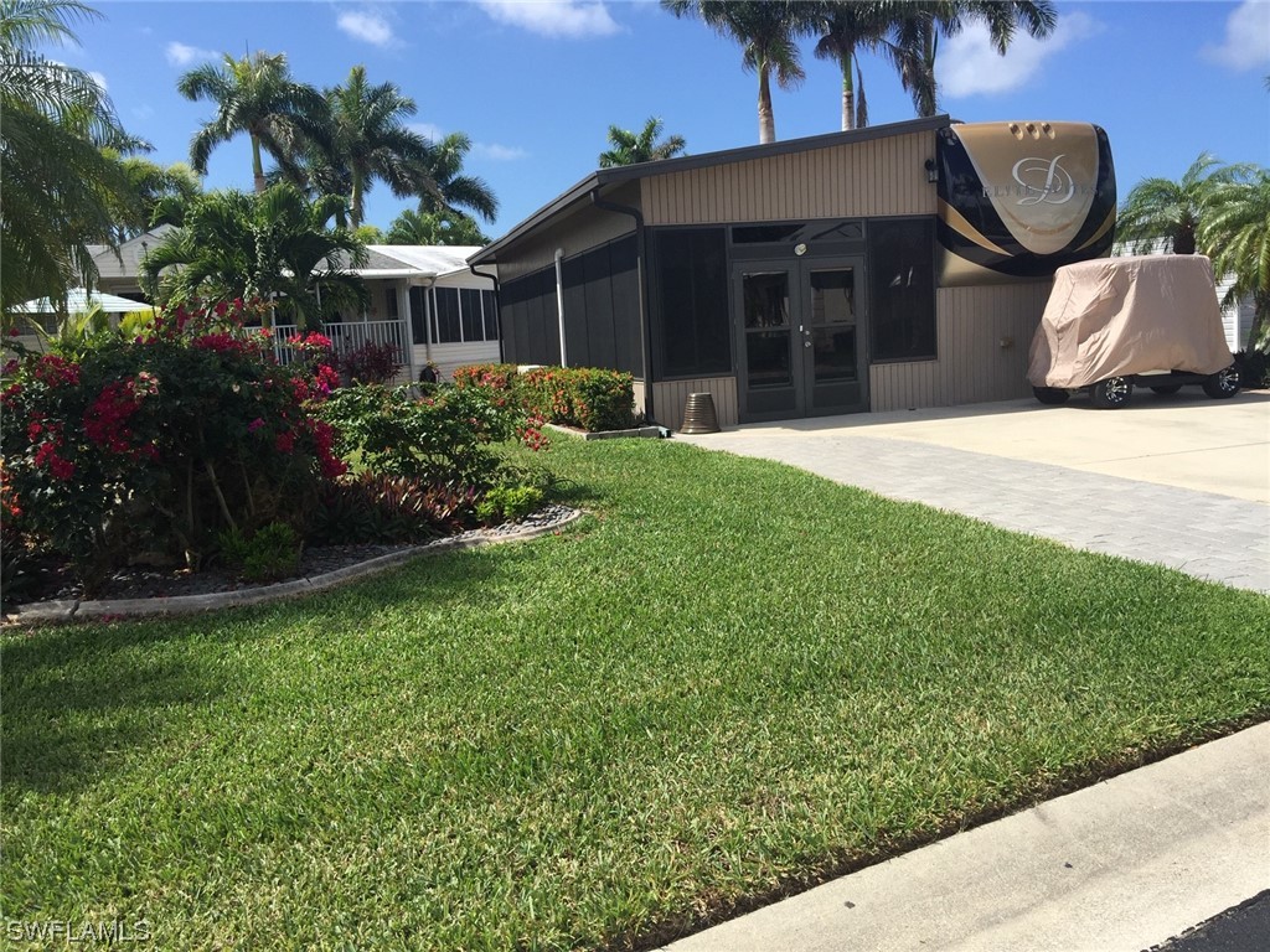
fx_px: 1064
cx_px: 635
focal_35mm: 29
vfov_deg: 48.2
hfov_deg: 61.7
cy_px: 476
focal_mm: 4.15
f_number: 2.2
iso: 32
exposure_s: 1/1582
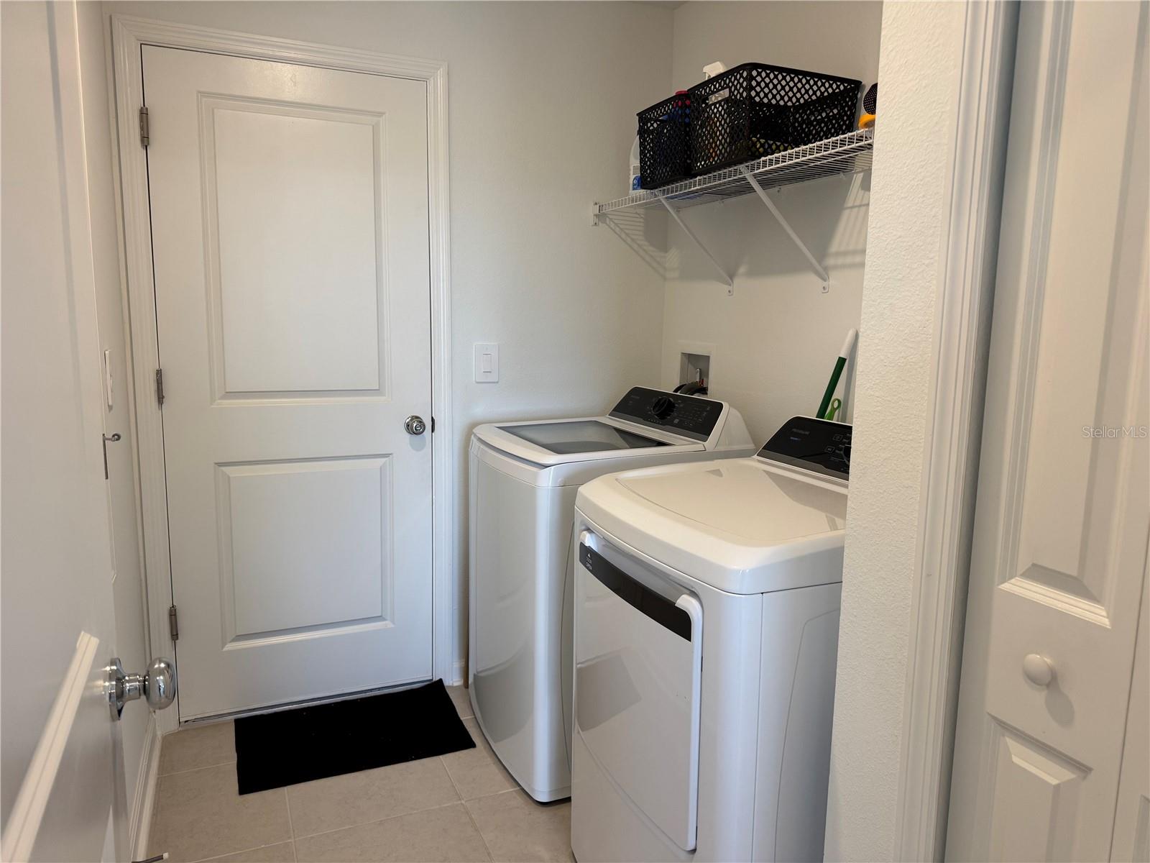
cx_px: 575
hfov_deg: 71.6
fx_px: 797
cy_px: 432
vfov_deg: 56.8
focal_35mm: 24
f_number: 1.78
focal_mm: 6.76
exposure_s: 1/120
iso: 125
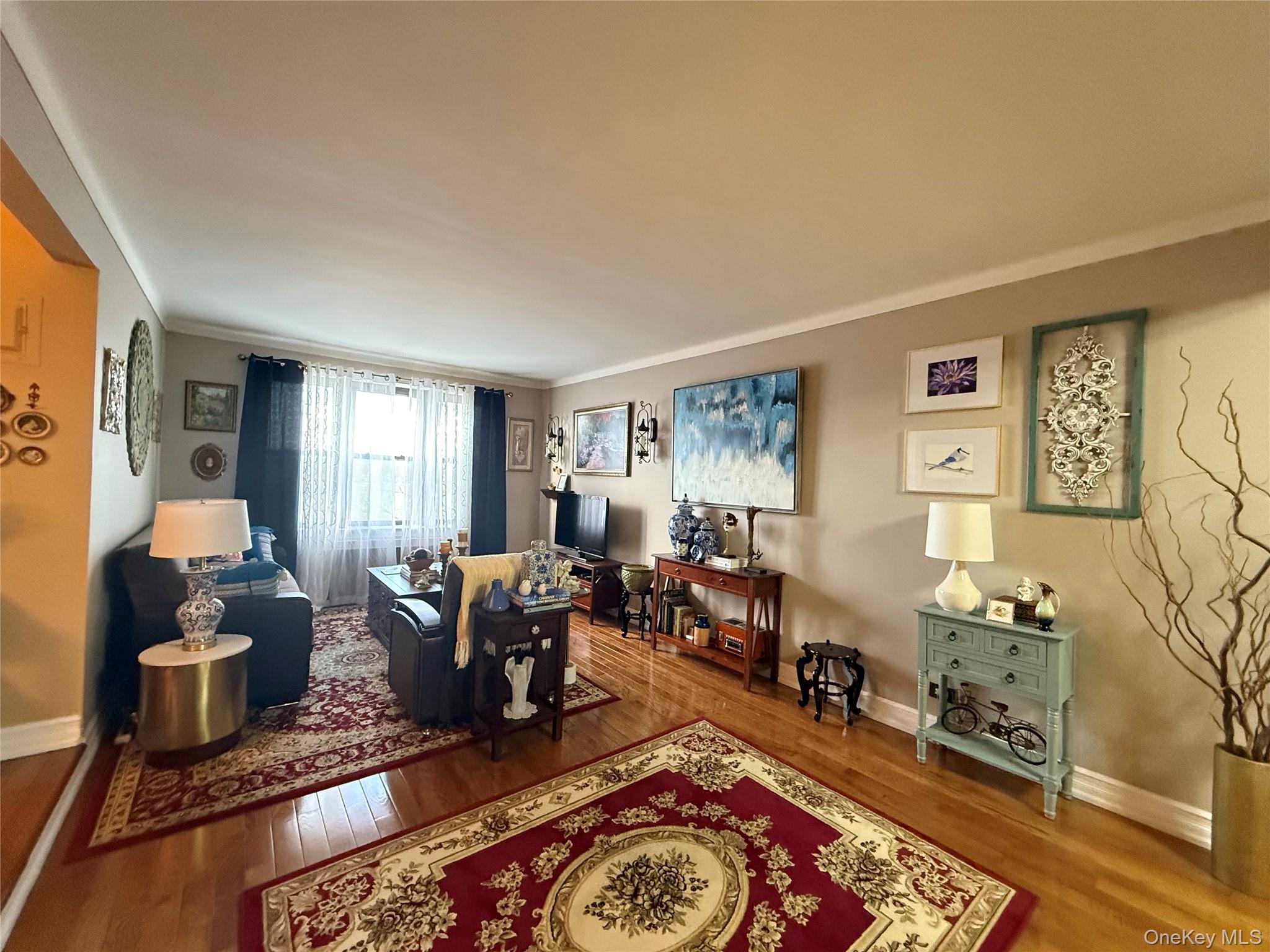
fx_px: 514
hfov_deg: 102.1
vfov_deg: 85.7
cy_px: 476
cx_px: 635
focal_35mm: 14
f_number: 2.2
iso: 640
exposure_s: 1/60
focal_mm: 2.22
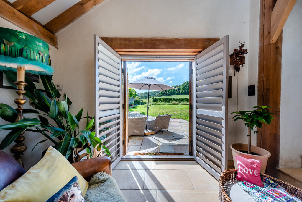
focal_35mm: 14
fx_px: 117
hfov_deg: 104.2
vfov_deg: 81.2
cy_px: 101
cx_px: 151
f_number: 8
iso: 100
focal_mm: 14
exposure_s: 1/500
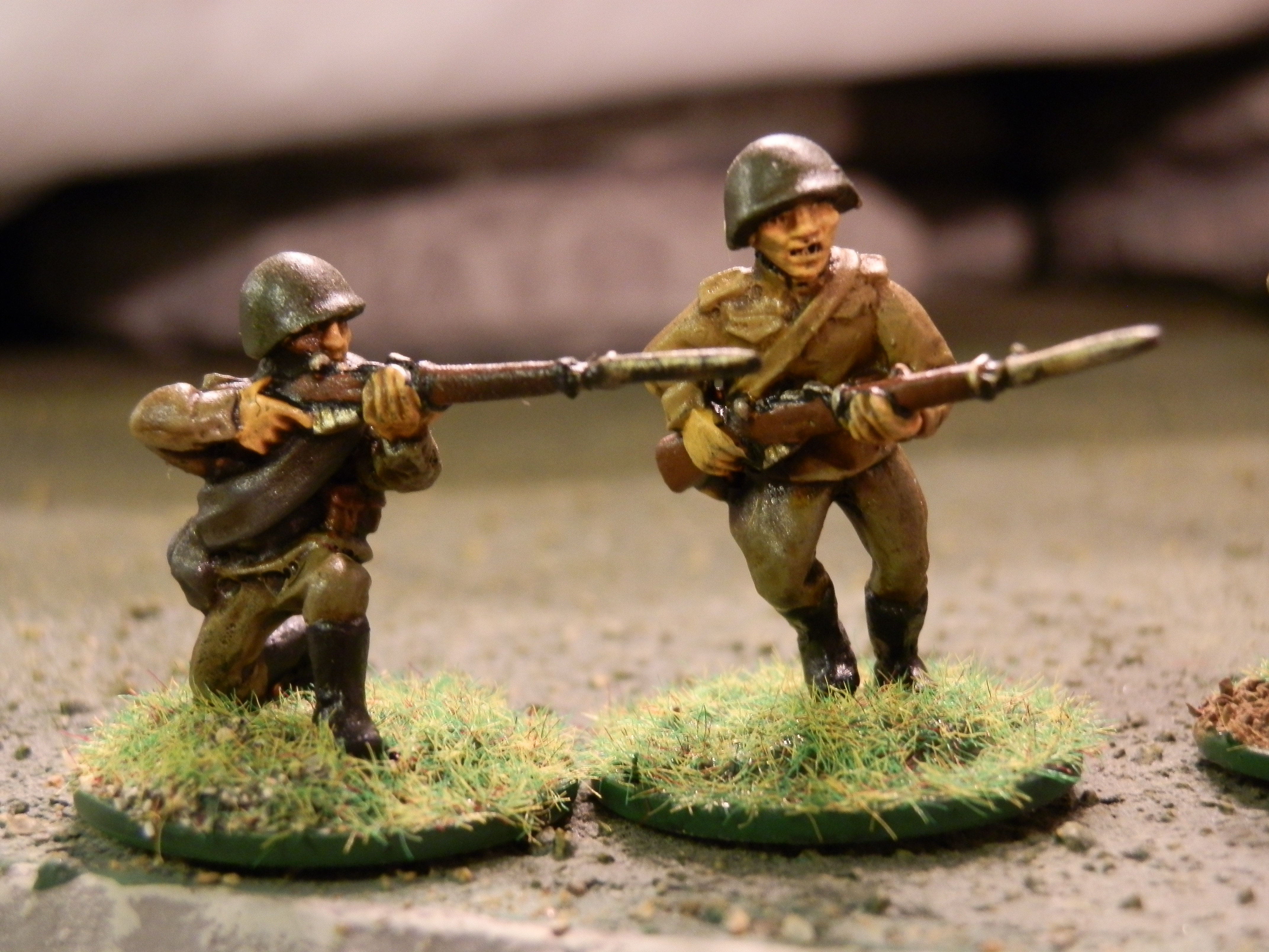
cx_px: 634
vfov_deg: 24.0
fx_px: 2236
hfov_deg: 31.7
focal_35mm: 61
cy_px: 476
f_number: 3.7
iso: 200
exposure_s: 1/8
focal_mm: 10.99
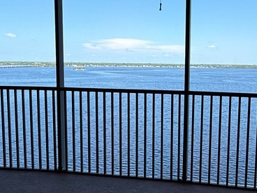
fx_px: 290
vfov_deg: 36.8
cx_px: 168
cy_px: 90
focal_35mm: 39
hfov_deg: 47.2
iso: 50
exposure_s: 1/830
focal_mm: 2.22
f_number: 2.2
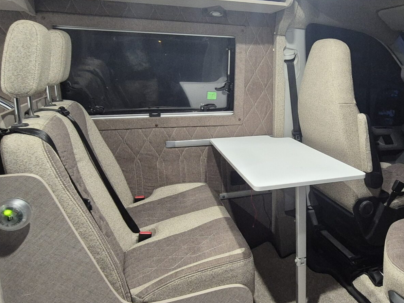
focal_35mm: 28
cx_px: 289
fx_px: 327
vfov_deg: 49.7
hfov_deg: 60.9
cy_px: 137
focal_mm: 2.2
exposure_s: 1/50
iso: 640
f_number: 2.2
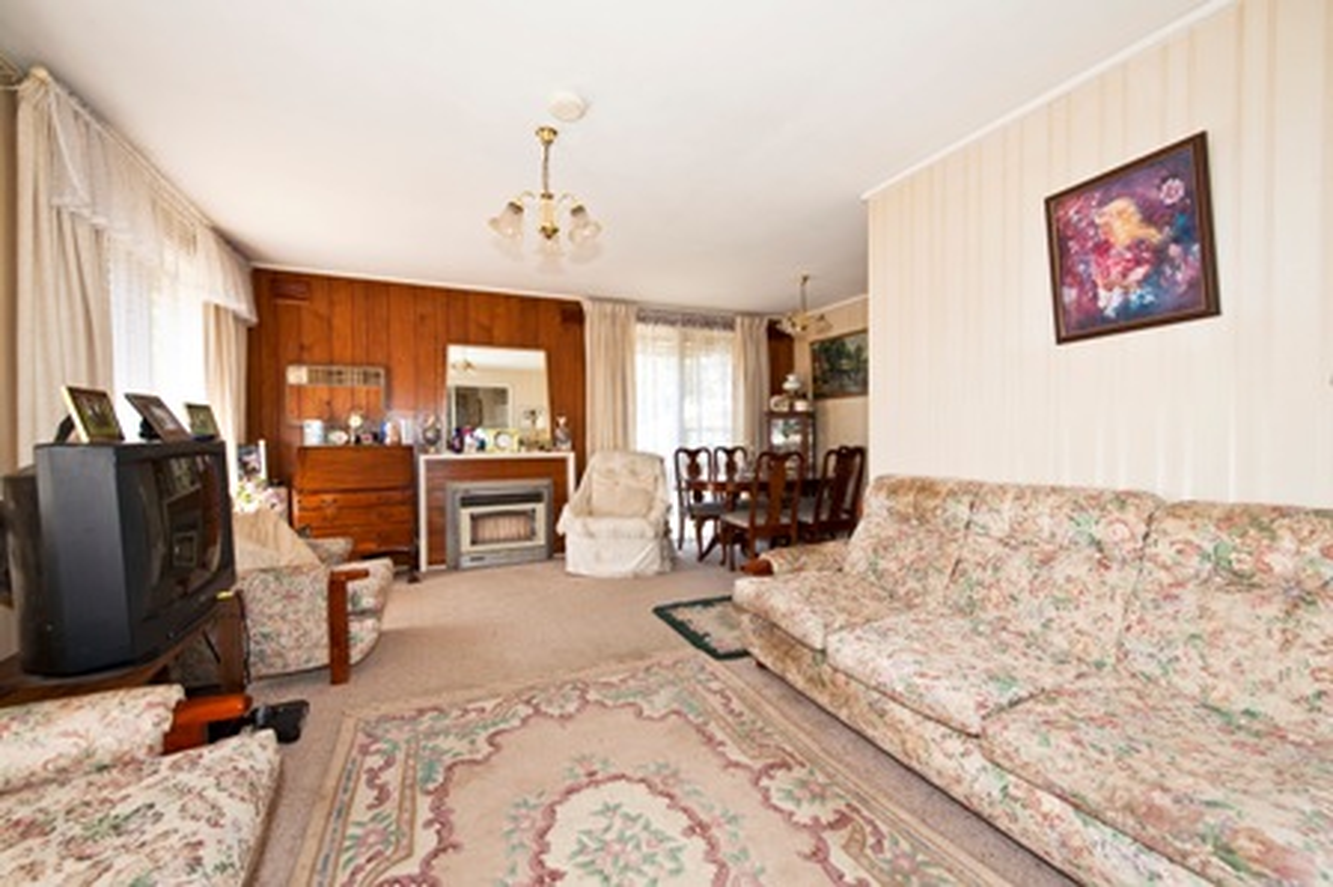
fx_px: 518
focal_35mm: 14
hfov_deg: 104.3
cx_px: 666
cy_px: 444
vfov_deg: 81.1
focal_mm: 14
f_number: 7.1
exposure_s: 1/50
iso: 200
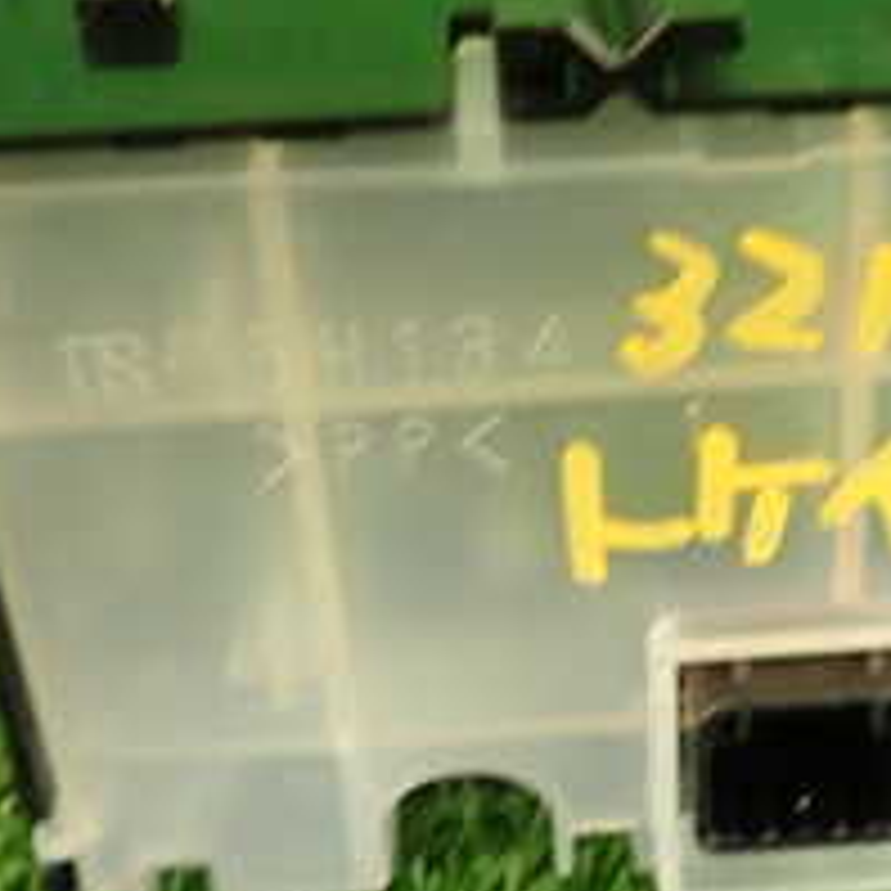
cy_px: 500
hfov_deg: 25.4
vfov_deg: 25.7
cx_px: 662
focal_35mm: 67
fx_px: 1951
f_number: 2
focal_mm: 4.5
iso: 200
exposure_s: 1/60
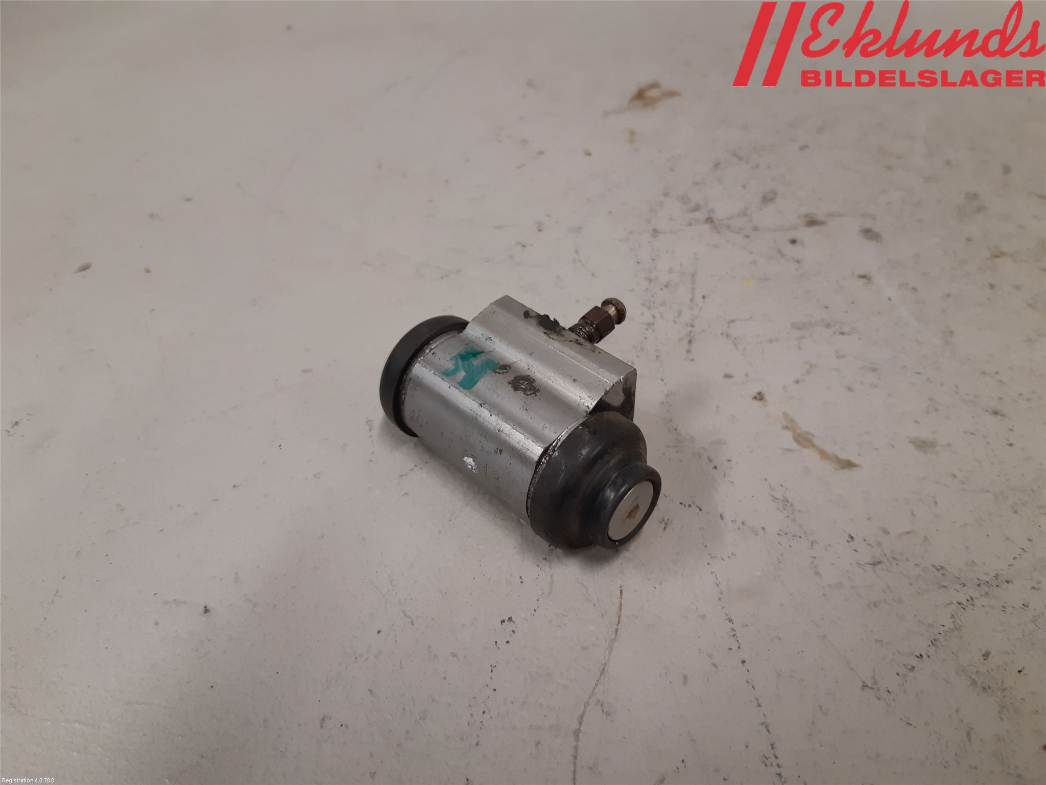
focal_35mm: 26
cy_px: 392
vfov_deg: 53.1
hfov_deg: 67.3
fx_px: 786
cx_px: 523
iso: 100
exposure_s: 1/50
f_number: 1.7
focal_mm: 3.93
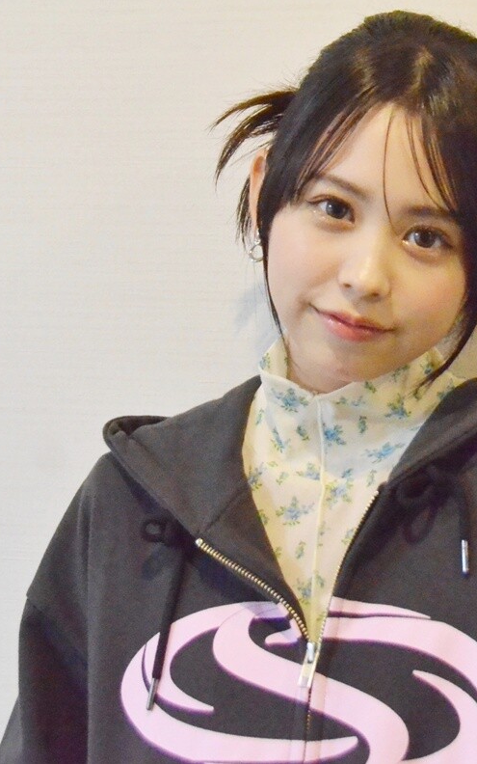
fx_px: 1539
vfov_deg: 27.8
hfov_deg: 17.5
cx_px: 384
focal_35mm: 74
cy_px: 382
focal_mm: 32
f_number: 5.6
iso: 6400
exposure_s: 1/250
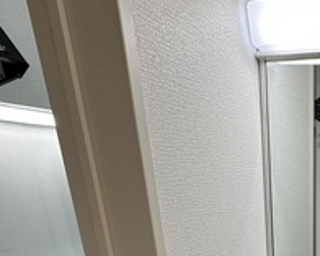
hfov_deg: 40.9
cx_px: 320
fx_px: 370
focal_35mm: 39
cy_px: 315
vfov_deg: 31.4
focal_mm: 2.22
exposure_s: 1/120
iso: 100
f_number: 2.2
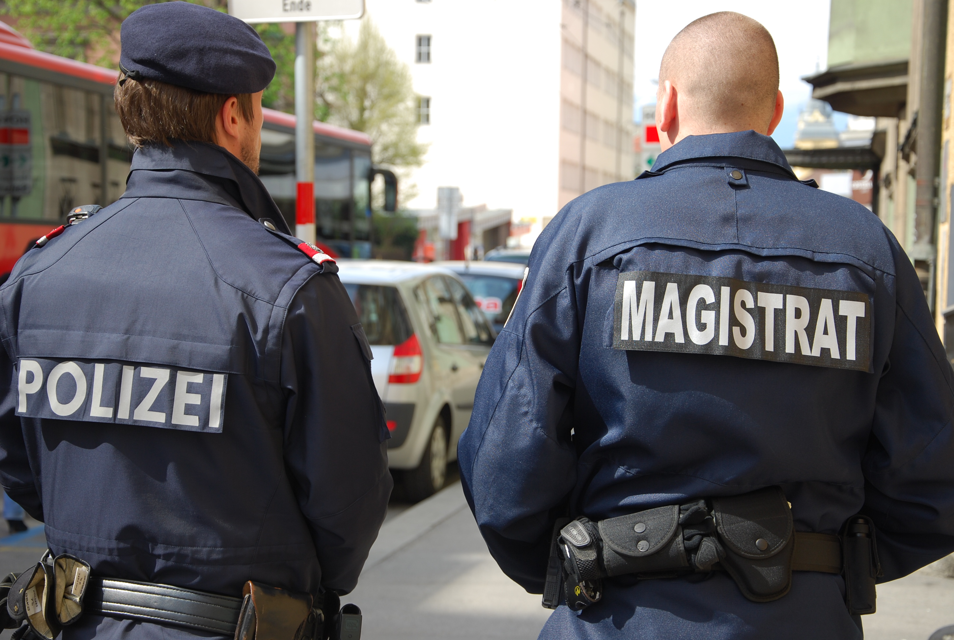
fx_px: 1992
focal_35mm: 75
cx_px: 477
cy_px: 320
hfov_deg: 26.9
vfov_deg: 18.3
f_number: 5.6
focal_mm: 50
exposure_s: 1/125
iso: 100
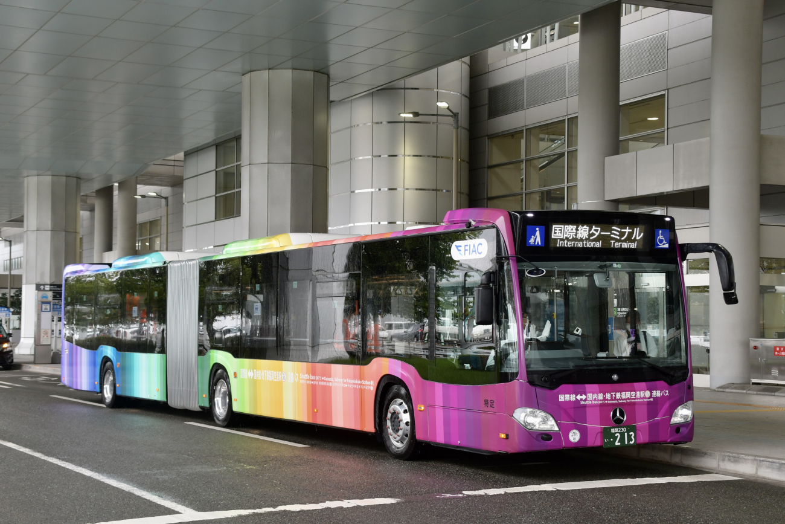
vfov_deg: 23.8
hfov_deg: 35.0
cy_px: 262
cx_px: 392
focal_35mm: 57
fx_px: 1243
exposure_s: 1/60
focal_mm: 38
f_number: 6.3
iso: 280
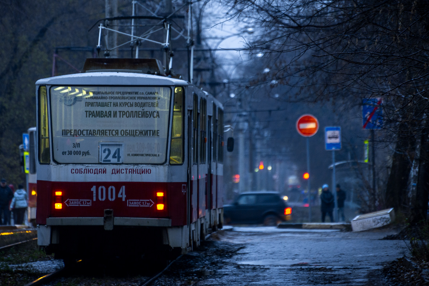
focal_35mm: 385
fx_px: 4587
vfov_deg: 3.6
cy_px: 127
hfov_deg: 5.4
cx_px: 177
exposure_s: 1/13
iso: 1600
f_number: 5.6
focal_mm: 300
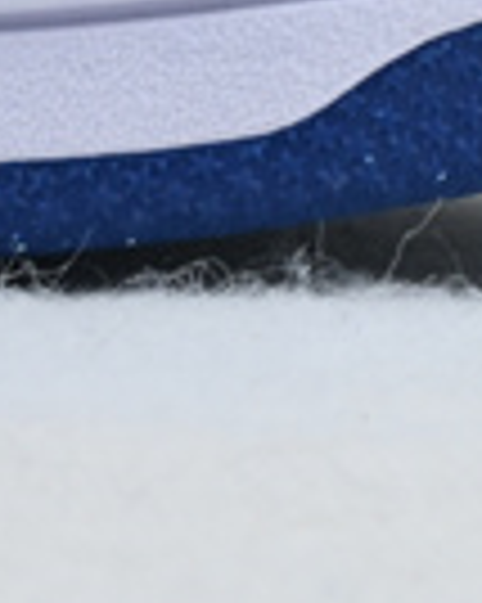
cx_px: -1216
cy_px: -702
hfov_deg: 3.5
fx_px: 7676
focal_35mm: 430
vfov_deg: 4.4
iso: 100
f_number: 10
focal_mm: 34
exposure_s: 1/15
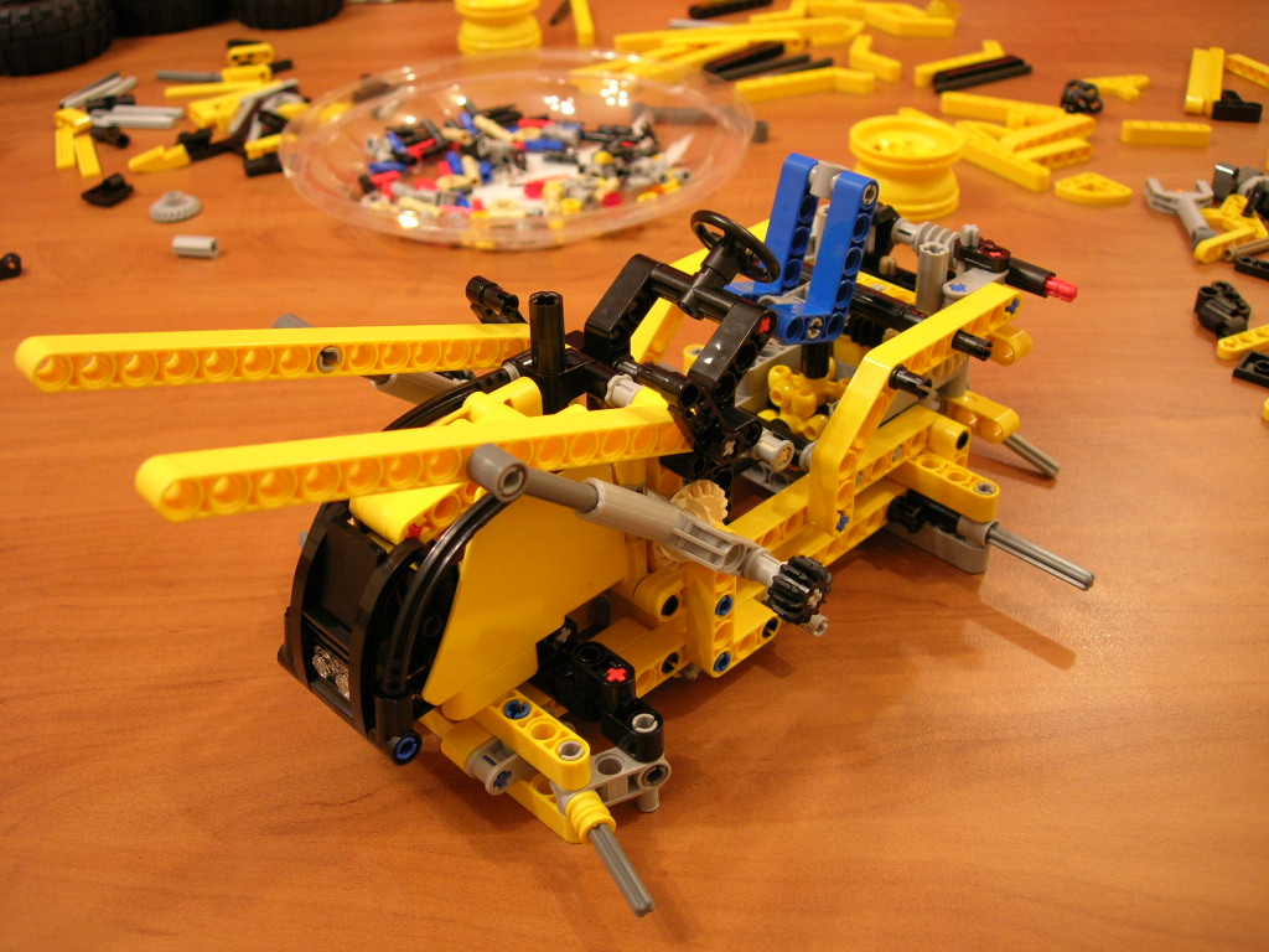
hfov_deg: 49.0
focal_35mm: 38
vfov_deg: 37.7
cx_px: 634
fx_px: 1393
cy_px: 476
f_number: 2.8
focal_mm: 7.8
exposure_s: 1/4
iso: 101
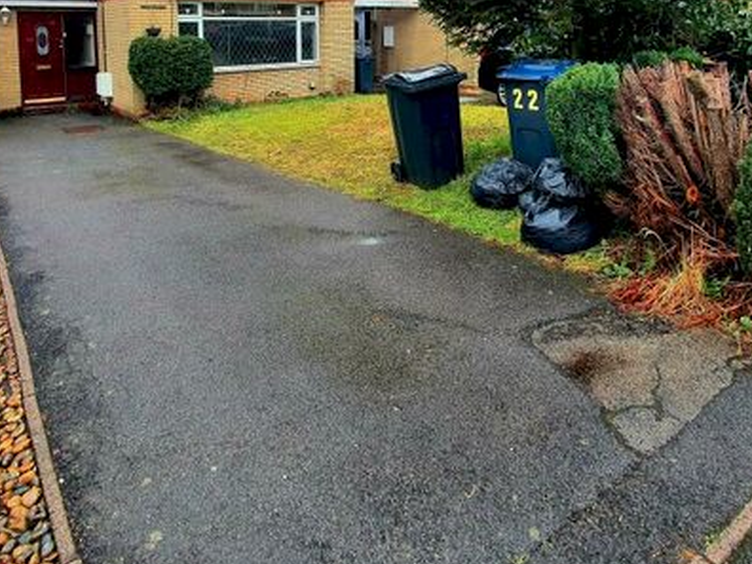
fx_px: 500
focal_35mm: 23
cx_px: 368
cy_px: 85
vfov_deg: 53.4
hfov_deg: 73.9
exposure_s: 1/112
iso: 50
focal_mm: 1.8
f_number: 2.2
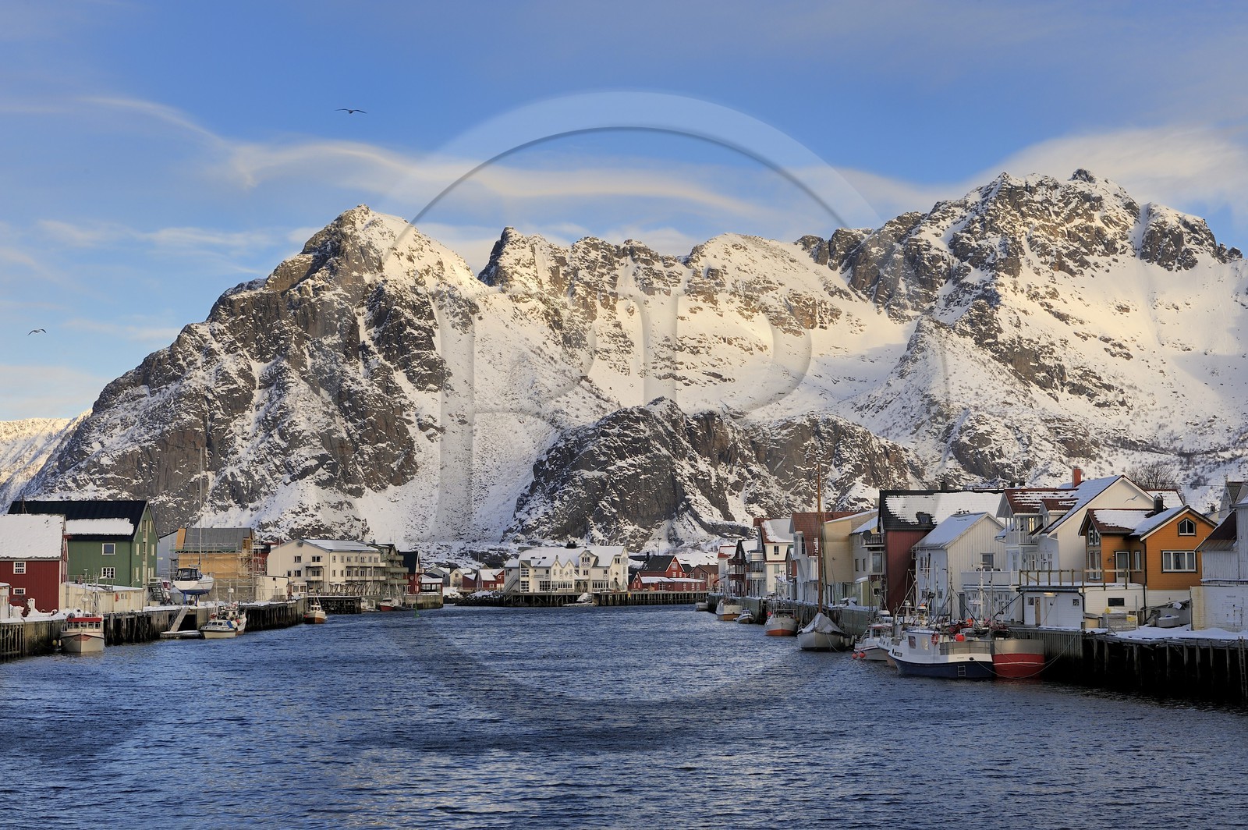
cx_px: 624
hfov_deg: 30.5
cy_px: 415
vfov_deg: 20.6
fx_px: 2286
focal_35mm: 66
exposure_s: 1/160
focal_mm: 66
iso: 200
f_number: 11
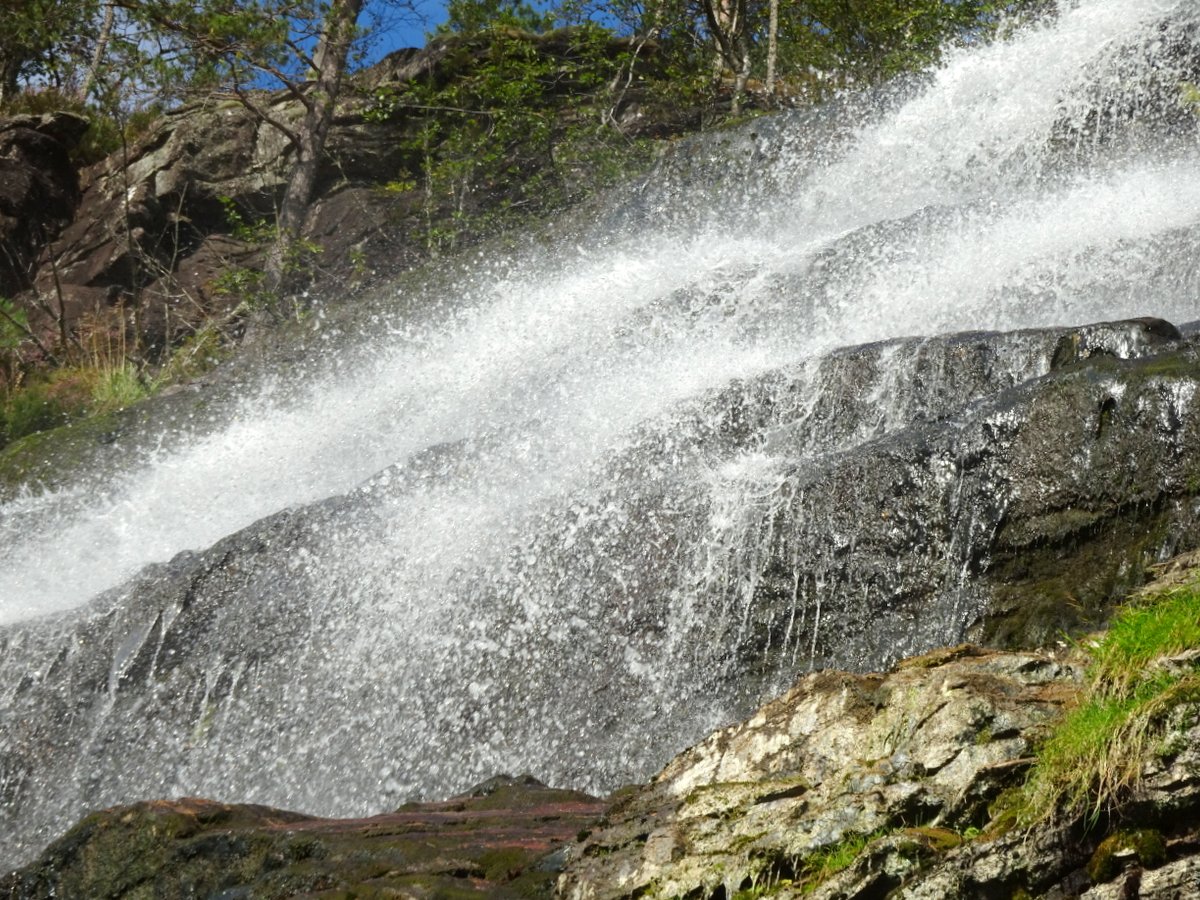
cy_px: 450
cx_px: 600
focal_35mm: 206
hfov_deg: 9.6
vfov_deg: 7.2
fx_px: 7141
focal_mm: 35.17
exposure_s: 1/400
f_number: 6.3
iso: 80
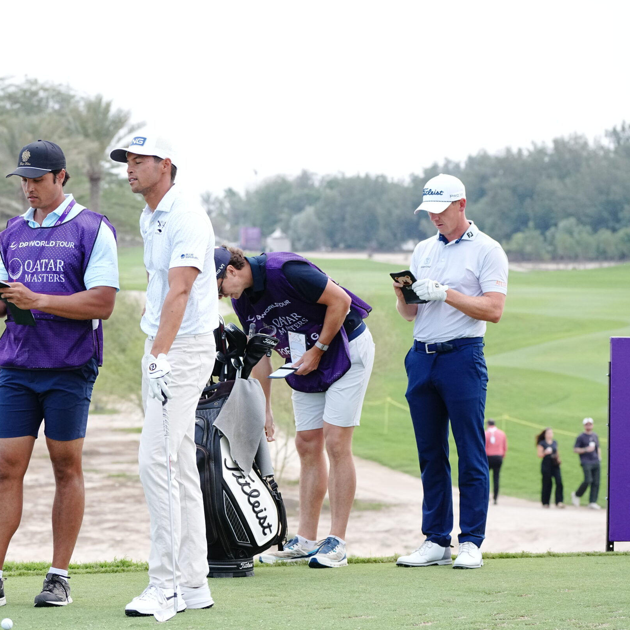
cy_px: 332
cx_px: 149
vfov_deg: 10.9
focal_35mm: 161
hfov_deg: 10.8
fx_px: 3315
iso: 2500
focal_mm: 119
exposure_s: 1/1600
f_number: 6.3
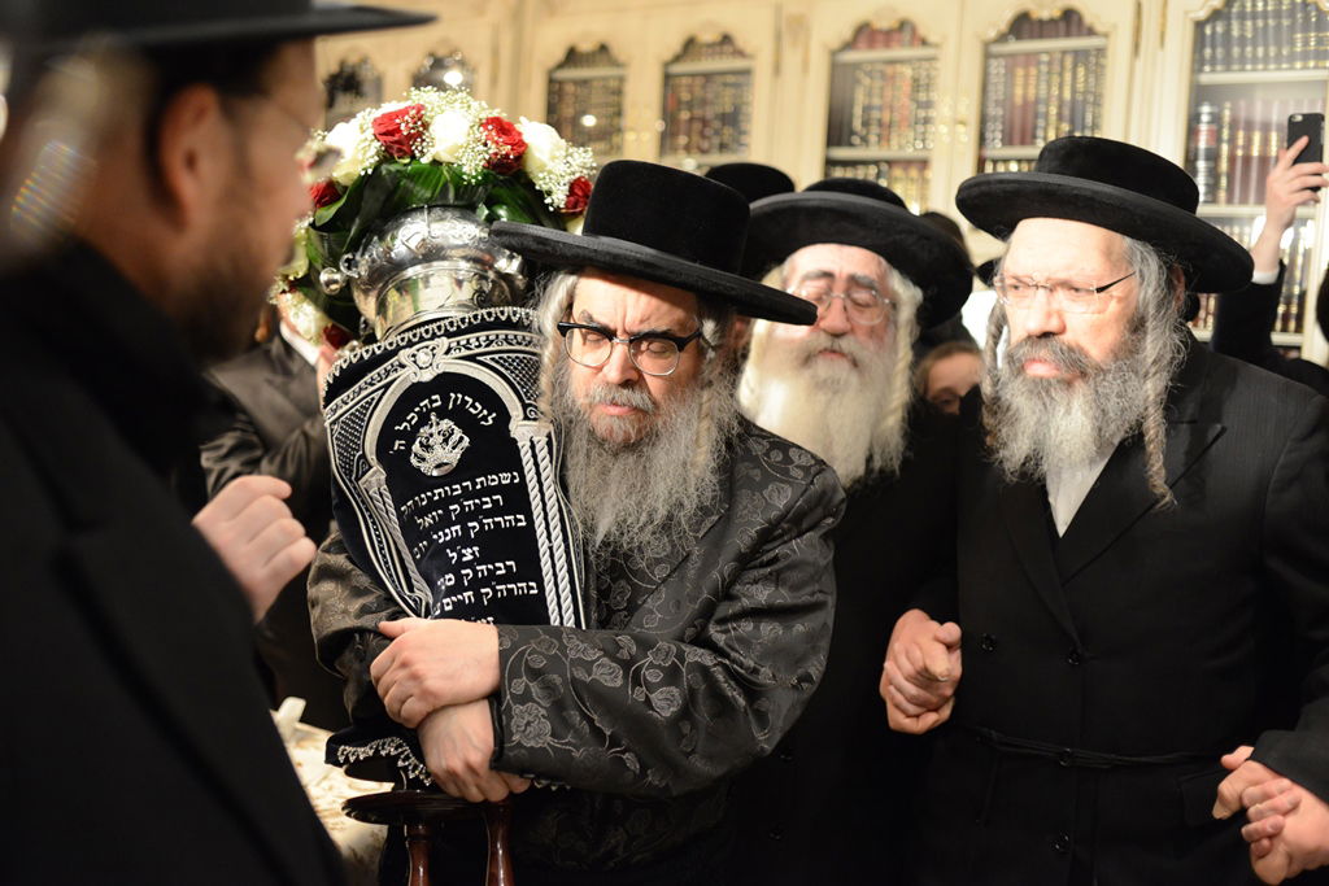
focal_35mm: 35
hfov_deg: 54.4
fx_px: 1292
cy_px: 443
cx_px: 664
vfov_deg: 37.9
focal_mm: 35
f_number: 2.8
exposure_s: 1/200
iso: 3200
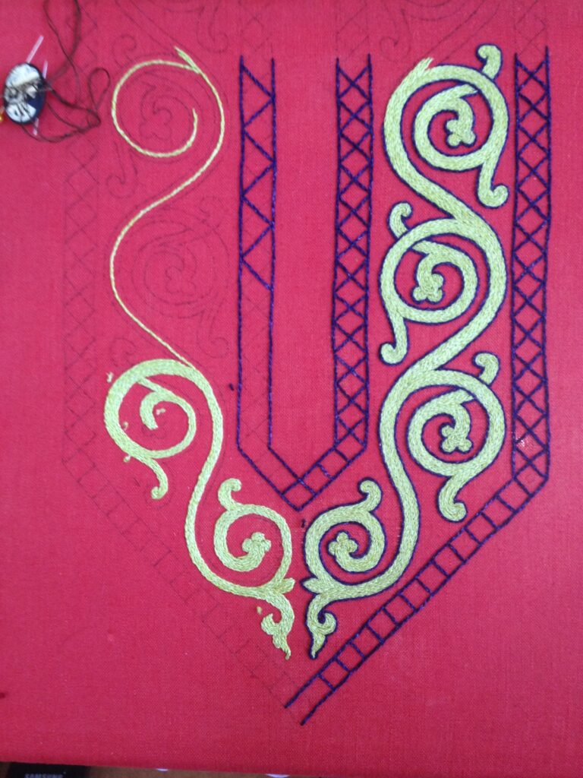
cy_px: 389
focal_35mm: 35
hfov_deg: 40.7
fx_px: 786
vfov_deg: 52.6
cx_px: 292
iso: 100
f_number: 2.4
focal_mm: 4.28
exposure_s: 1/20
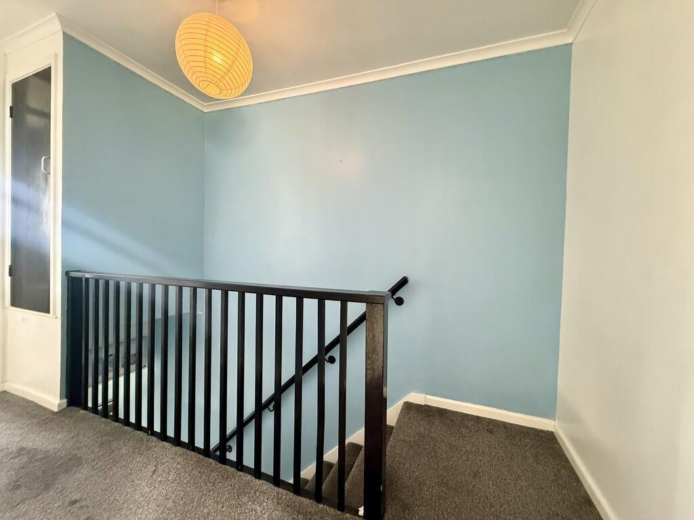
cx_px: 347
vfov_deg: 85.7
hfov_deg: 102.1
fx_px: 281
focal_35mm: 14
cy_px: 260
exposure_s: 1/50
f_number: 2.2
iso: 640
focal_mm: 2.22
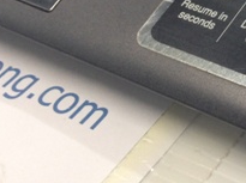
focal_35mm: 129
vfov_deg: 10.9
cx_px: 361
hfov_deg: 14.4
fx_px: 915
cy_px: -108
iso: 80
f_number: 2.4
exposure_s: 1/20
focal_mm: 4.12
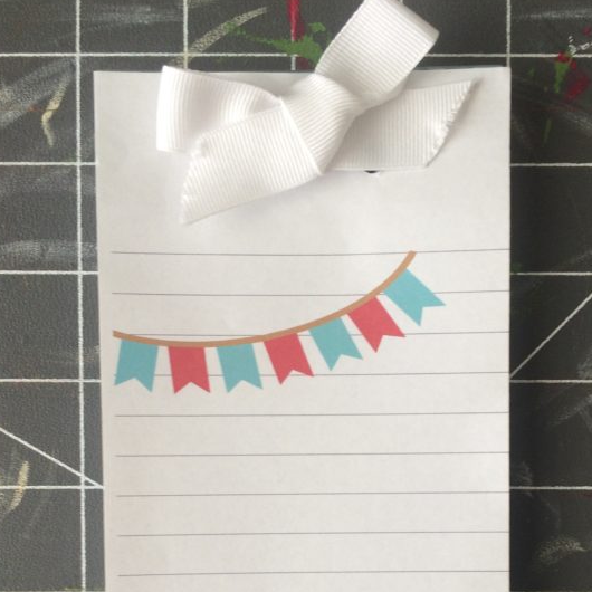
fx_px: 967
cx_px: 333
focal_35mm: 50
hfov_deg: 34.0
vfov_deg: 32.7
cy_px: 509
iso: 50
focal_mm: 4.12
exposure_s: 1/60
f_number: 2.2
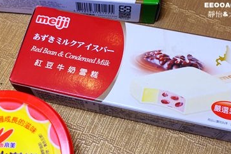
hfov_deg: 32.7
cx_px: 87
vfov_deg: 22.1
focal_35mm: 61
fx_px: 391
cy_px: 49
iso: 125
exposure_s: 1/80
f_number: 3.5
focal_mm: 12.35
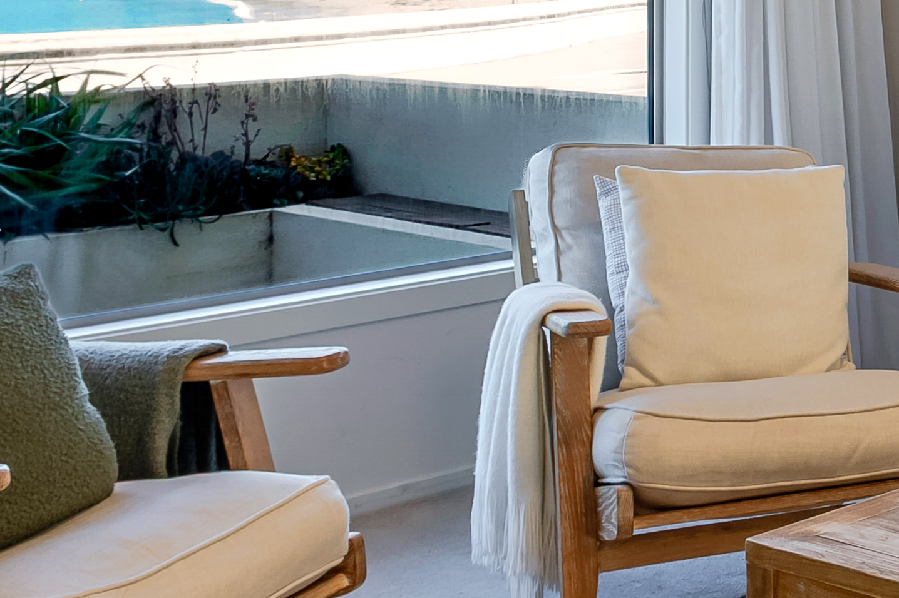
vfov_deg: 18.4
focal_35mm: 71
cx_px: 1201
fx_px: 1772
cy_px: -65
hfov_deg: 24.5
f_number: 8
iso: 800
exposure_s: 1/100
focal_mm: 17
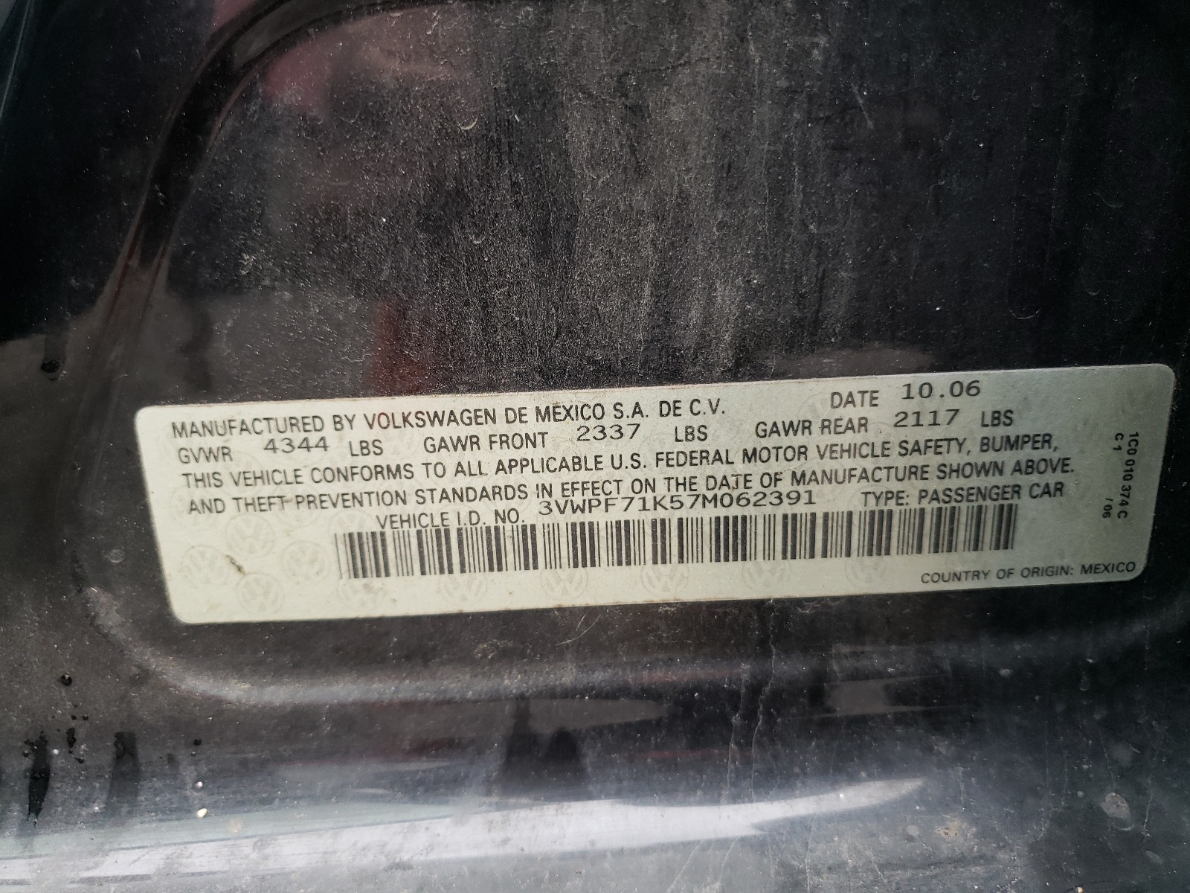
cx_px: 595
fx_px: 894
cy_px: 446
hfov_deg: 67.3
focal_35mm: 26
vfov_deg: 53.1
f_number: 1.5
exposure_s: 1/60.2
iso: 74
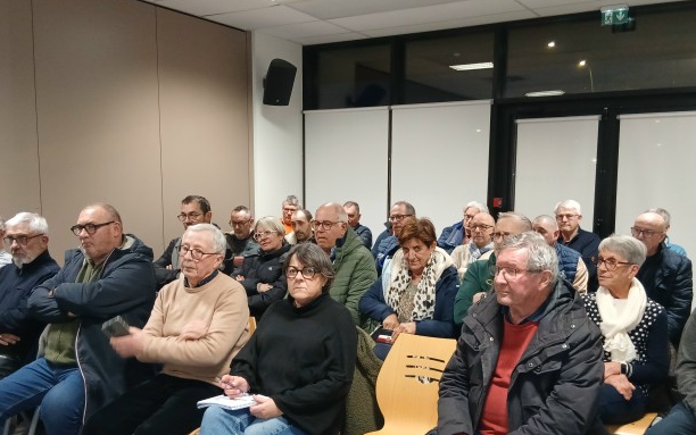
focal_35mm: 36
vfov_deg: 35.2
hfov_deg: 54.0
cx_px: 366
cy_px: 265
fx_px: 683
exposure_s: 1/25
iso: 250
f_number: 1.8
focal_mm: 3.98
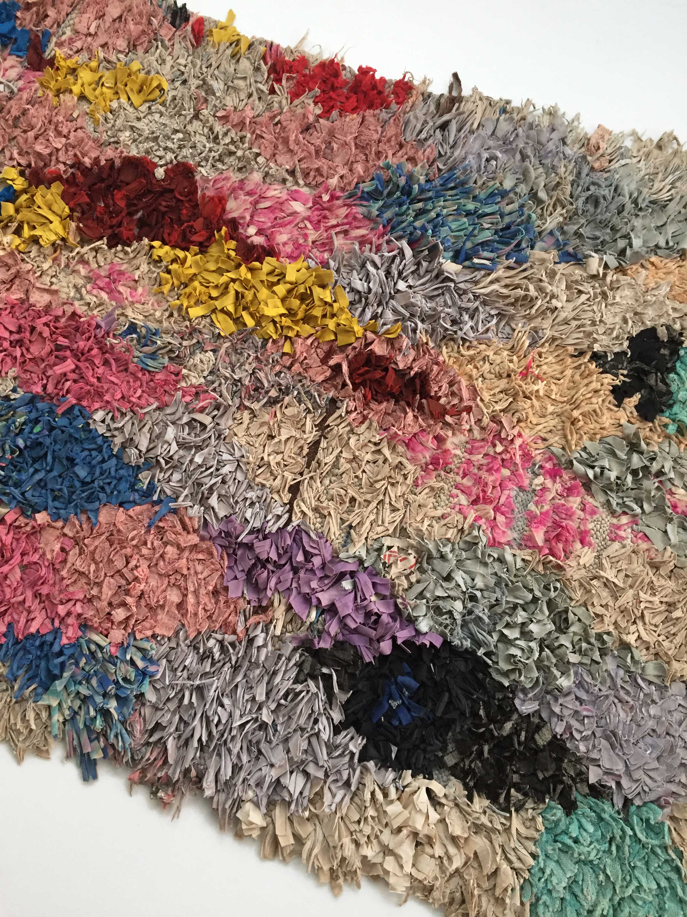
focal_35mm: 29
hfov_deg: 48.2
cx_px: 344
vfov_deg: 61.7
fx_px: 767
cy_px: 458
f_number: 2.2
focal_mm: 4.15
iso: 200
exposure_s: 1/33
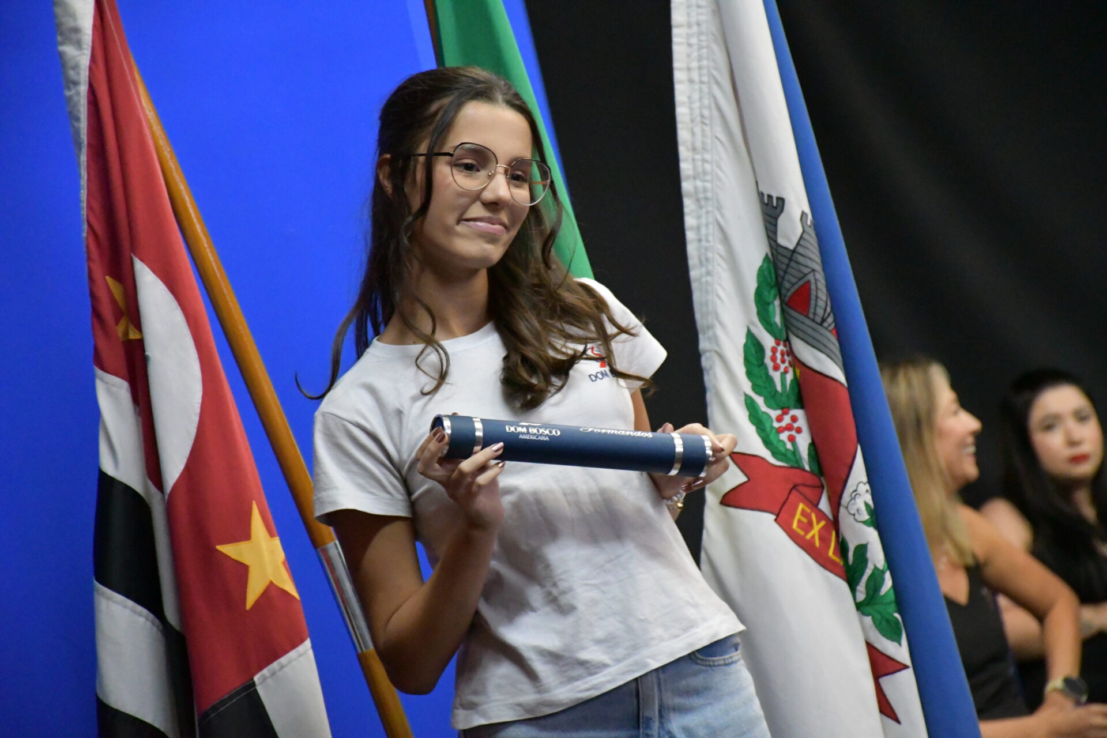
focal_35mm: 174
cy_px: 369
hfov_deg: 11.8
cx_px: 554
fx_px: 5350
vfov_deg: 7.9
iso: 10000
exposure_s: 1/125
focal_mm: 116
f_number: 5.6
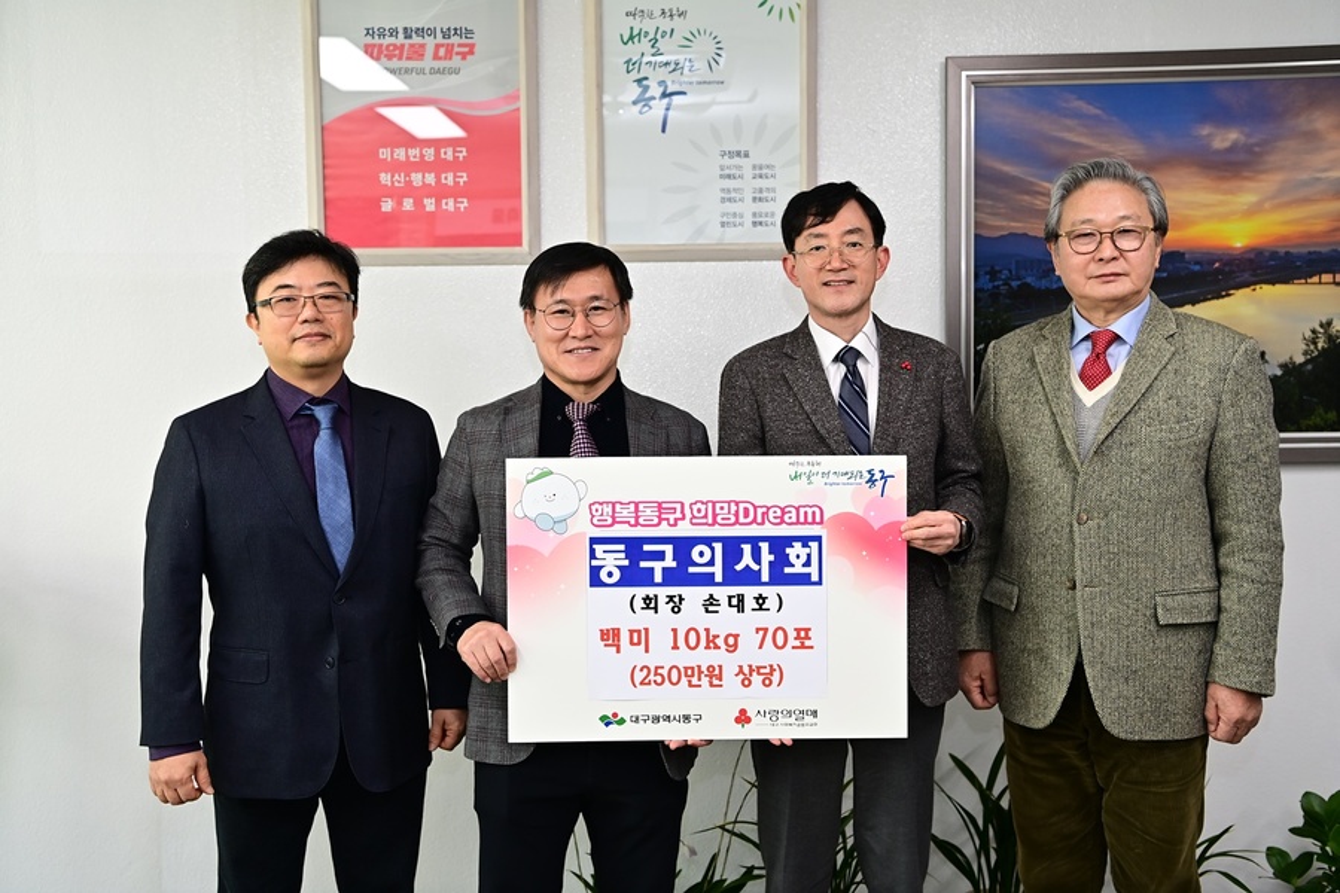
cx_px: 670
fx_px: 1712
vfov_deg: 29.2
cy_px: 446
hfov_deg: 42.7
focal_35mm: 46
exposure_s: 1/200
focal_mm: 46
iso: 1000
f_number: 4
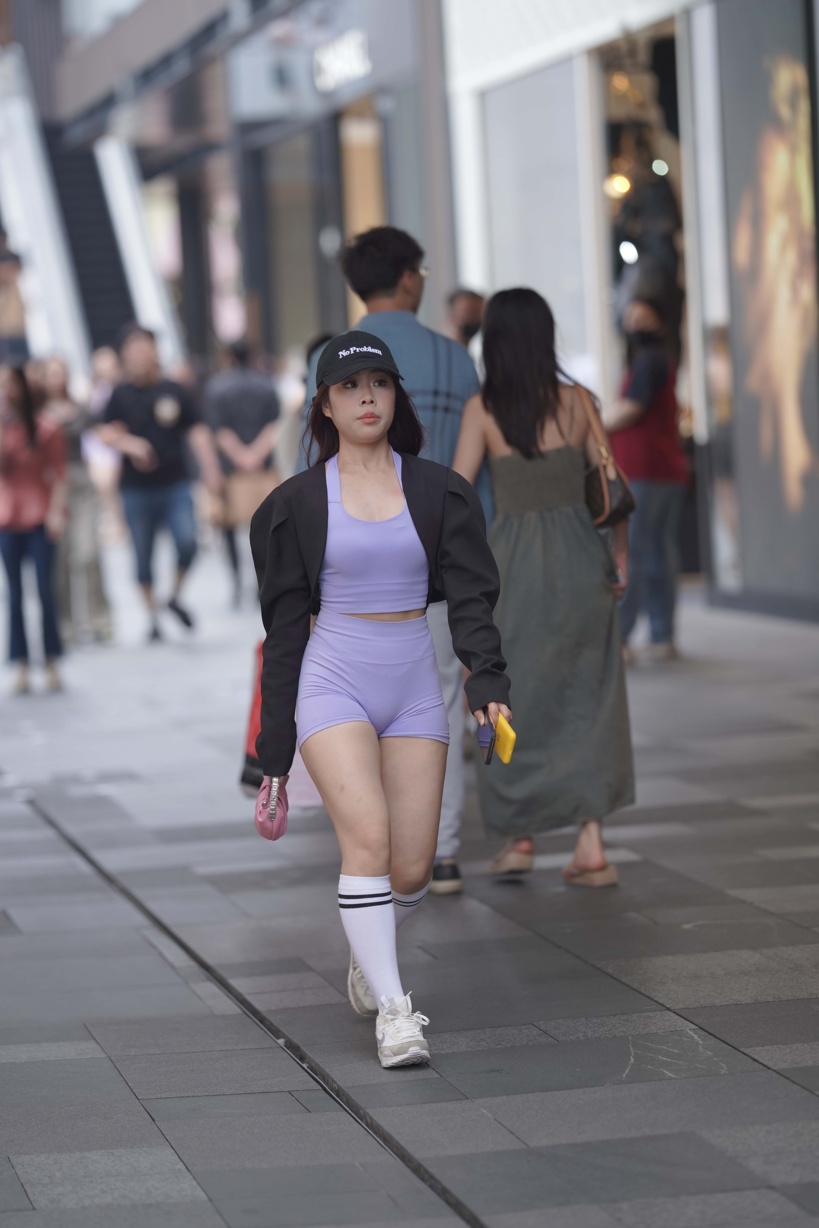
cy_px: 614
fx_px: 4607
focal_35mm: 135
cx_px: 410
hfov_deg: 10.2
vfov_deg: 15.2
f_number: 2.2
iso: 500
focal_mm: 135
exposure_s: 1/500
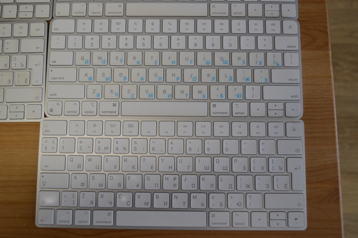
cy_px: 119
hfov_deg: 53.1
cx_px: 179
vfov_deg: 36.9
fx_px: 358
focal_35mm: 36
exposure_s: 1/80
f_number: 4.2
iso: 400
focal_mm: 24
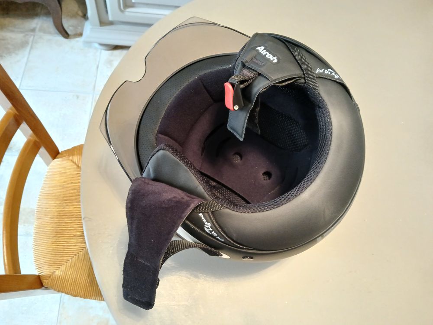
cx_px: 216
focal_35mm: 26
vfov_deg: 53.1
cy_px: 162
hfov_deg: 67.3
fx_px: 325
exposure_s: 1/25
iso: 400
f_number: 1.8
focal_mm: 3.98
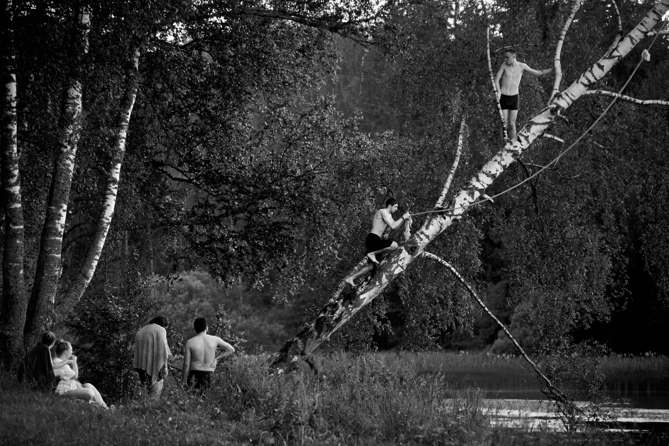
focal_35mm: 225
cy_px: 223
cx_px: 334
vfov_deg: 6.1
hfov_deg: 9.1
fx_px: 4181
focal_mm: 150
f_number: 3.2
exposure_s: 1/320
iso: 800
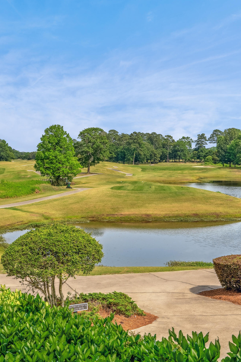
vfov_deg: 37.5
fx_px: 532
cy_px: 179
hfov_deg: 25.4
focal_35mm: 53
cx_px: 90
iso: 100
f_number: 14
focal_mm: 35
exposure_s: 1/50
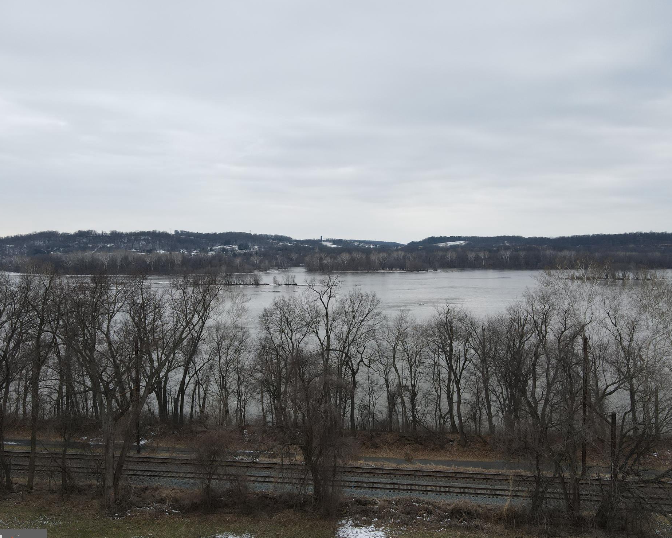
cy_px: 279
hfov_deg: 66.0
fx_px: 517
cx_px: 329
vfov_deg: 54.9
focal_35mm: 26
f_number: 2.8
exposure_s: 1/400
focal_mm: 4.5
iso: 100
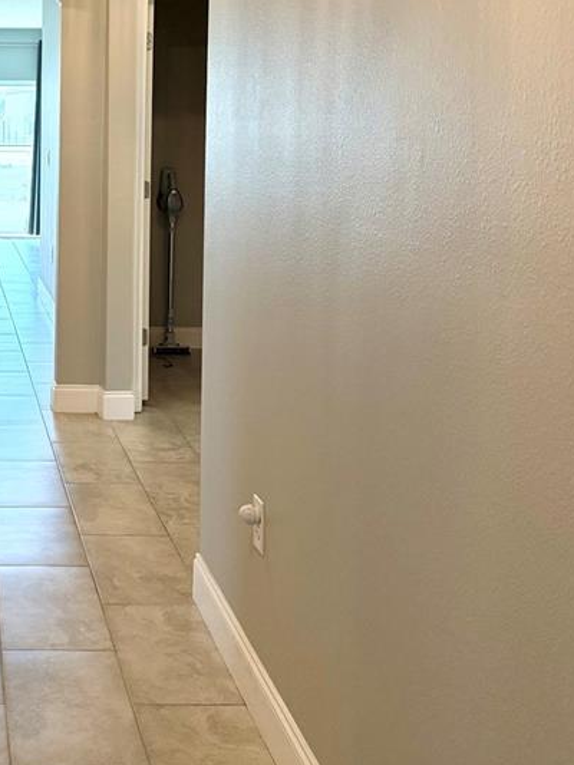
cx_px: -24
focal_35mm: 54
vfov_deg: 34.8
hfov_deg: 25.5
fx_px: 1193
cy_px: 194
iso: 250
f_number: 1.78
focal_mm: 6.76
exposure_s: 1/120
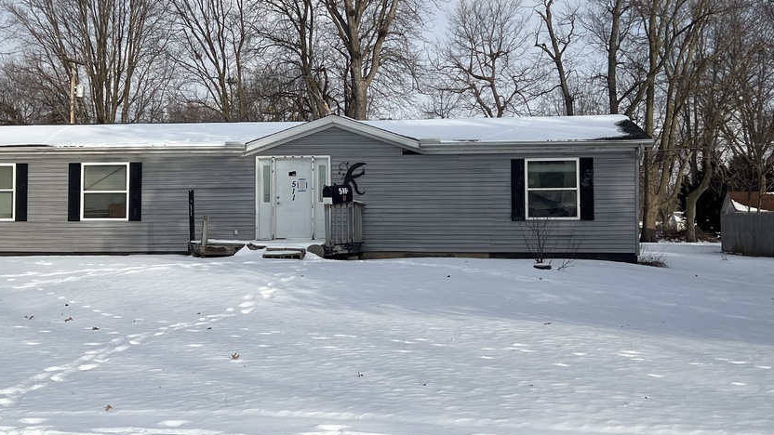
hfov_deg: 42.0
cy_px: 197
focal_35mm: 49
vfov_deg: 24.4
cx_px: 347
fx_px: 1006
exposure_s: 1/6993
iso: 50
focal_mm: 5.7
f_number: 1.5
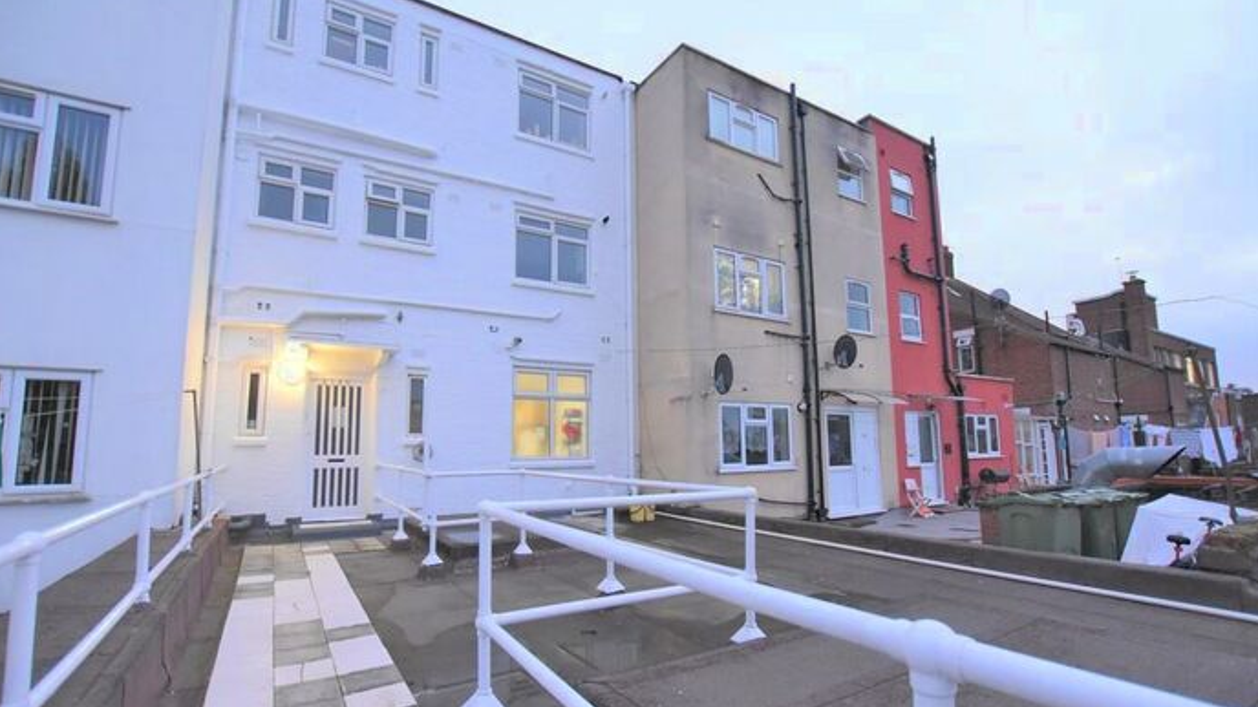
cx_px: 624
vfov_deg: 67.0
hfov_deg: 99.4
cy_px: 379
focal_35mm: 16
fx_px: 534
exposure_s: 1/125
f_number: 3.5
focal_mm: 10
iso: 3600
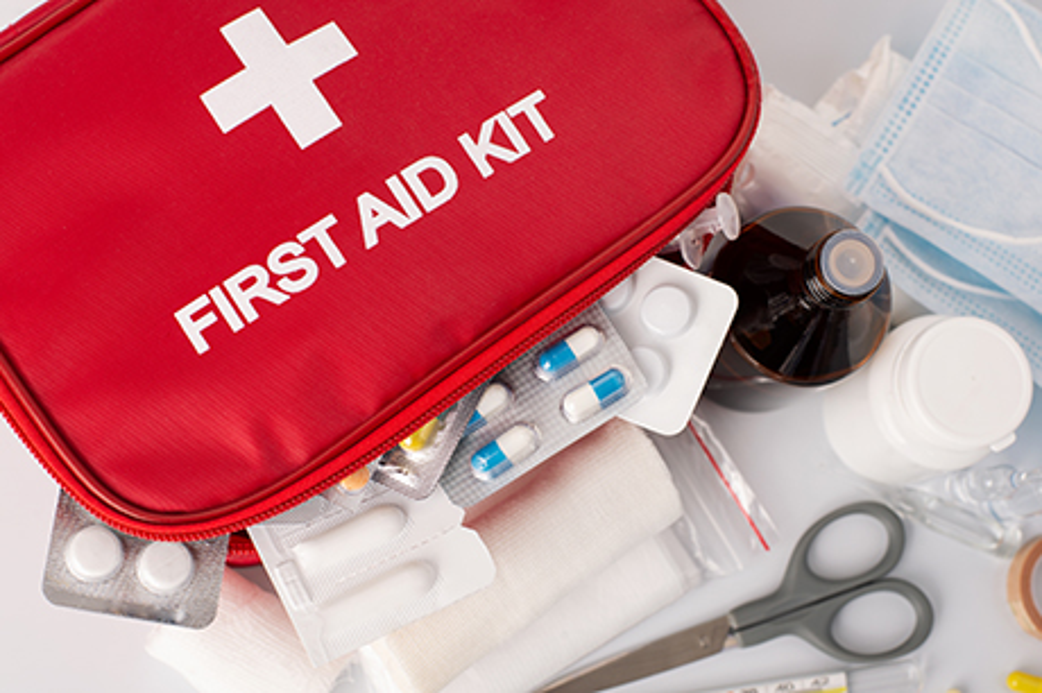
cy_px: 346
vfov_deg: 27.0
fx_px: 1446
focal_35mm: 50
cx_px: 521
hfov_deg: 39.6
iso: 100
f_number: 8
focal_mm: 50
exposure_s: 1/100
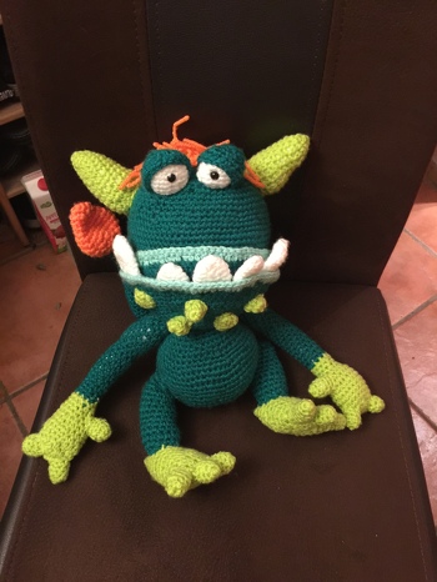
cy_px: 291
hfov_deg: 48.3
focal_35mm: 29
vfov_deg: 61.6
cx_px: 218
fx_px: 488
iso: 160
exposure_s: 1/8
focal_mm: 4.15
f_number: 2.2
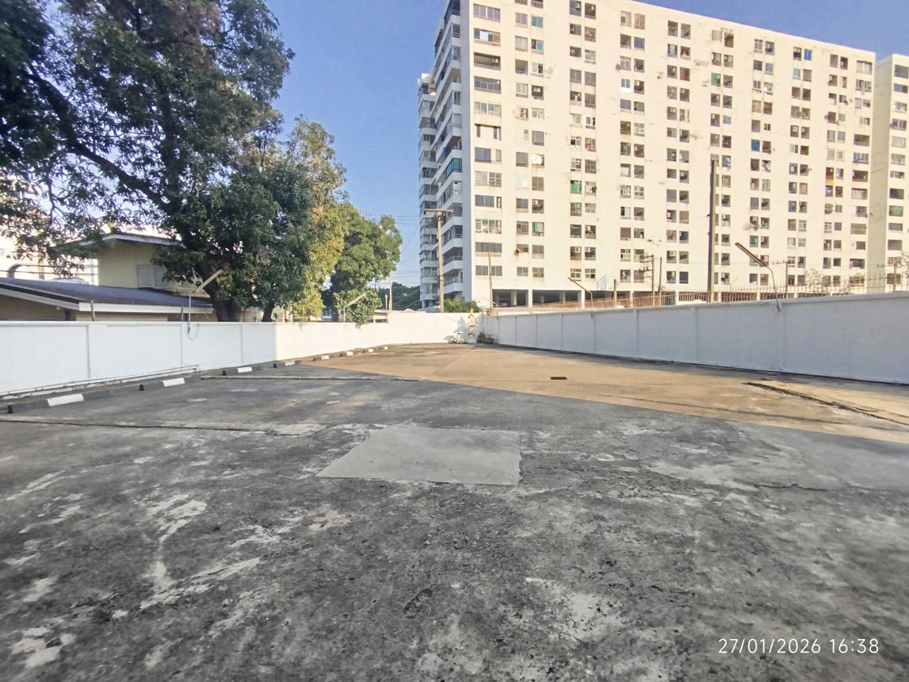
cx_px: 454
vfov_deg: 81.7
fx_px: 394
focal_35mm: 15
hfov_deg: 98.2
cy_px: 341
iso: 50
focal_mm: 1.65
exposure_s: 1/586
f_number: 2.2
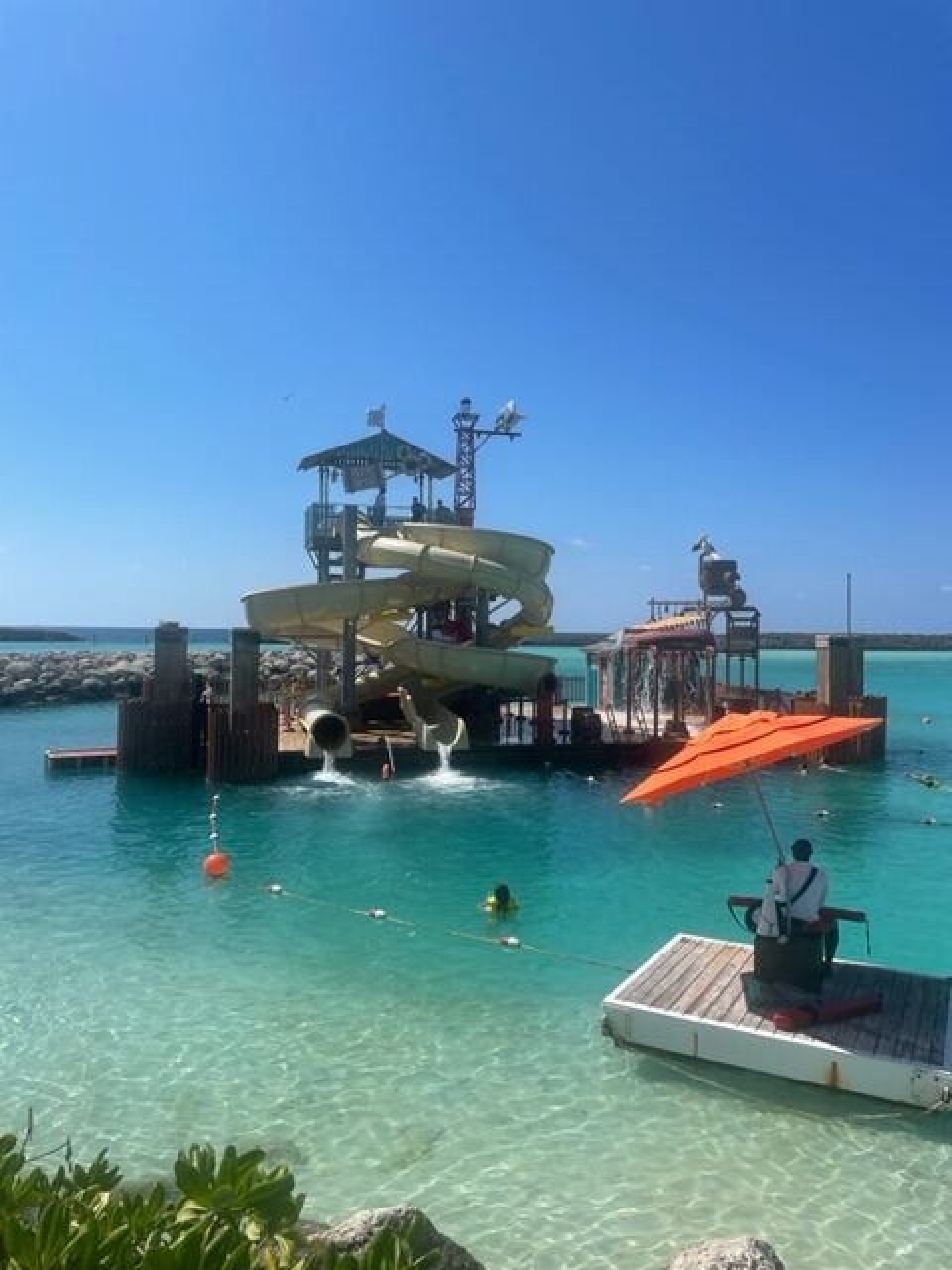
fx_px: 953
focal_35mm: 26
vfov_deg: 67.3
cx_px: 476
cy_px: 635
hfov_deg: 53.1
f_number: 1.6
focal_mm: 4.2
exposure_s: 1/6494
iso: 32
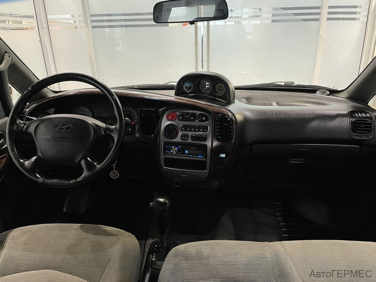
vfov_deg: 53.1
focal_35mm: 26
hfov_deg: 67.3
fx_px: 282
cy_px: 141
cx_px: 188
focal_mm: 4.2
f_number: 1.6
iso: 400
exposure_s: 1/50
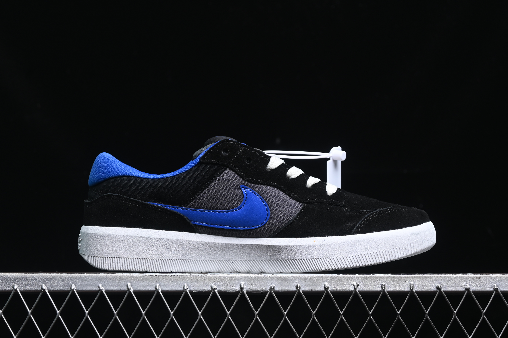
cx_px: 254
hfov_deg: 27.0
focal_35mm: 75
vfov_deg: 18.2
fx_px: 1058
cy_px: 169
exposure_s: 1/50
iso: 160
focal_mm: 50
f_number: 6.3
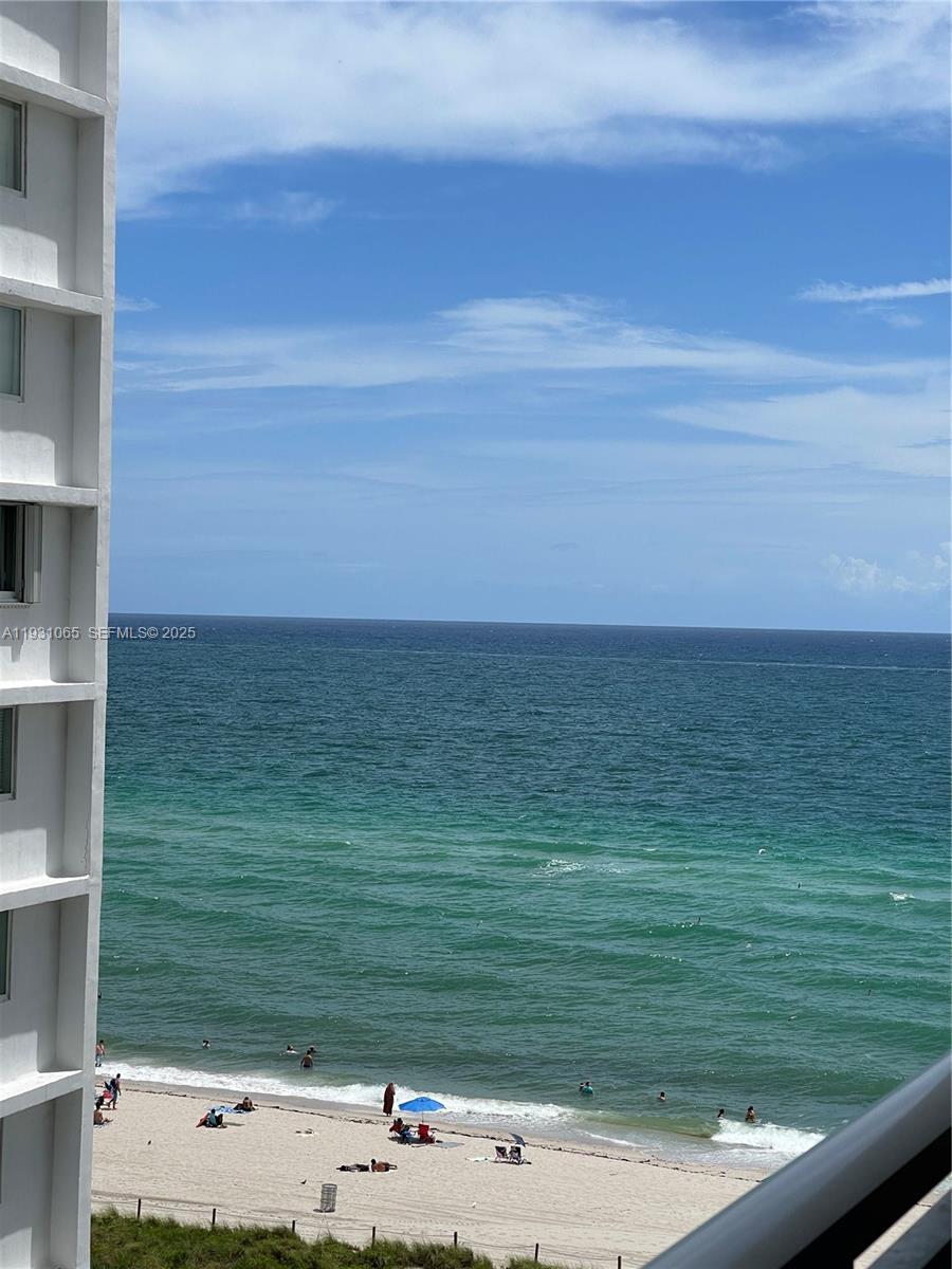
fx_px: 2347
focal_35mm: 64
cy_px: 634
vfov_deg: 30.3
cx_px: 476
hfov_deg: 22.9
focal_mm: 7.5
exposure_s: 1/3040
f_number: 2.2
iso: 25
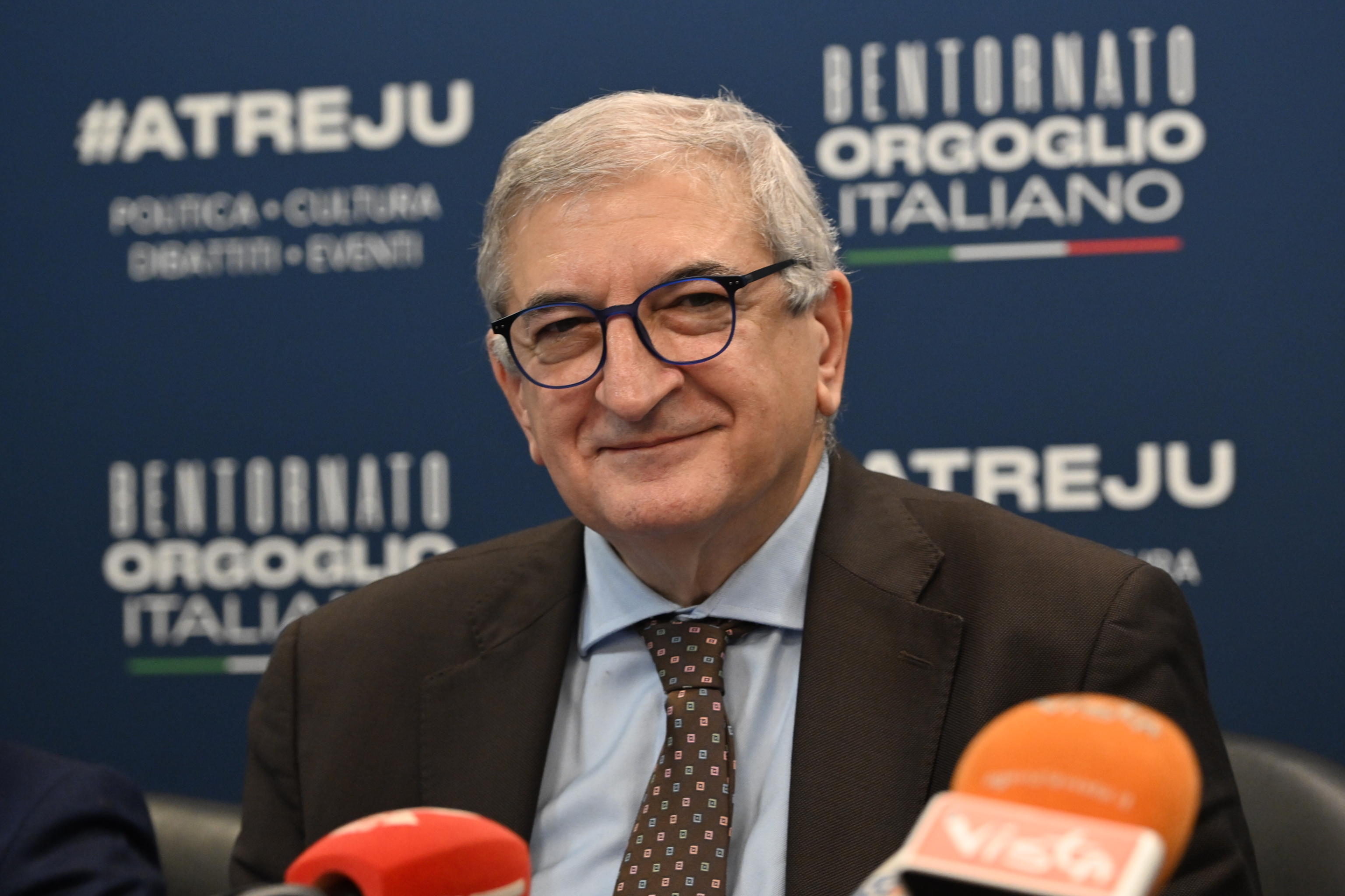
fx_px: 4483
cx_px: 672
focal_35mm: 120
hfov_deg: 17.1
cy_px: 448
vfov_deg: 11.4
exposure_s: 1/250
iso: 2500
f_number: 4
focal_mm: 120
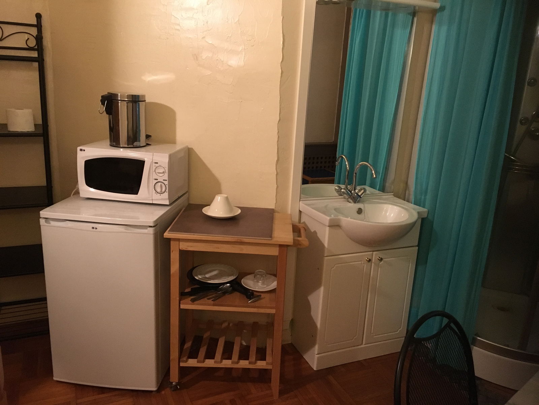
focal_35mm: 29
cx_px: 270
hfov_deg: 61.7
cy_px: 202
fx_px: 452
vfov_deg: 48.2
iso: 250
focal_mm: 4.15
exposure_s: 1/17
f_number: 2.2
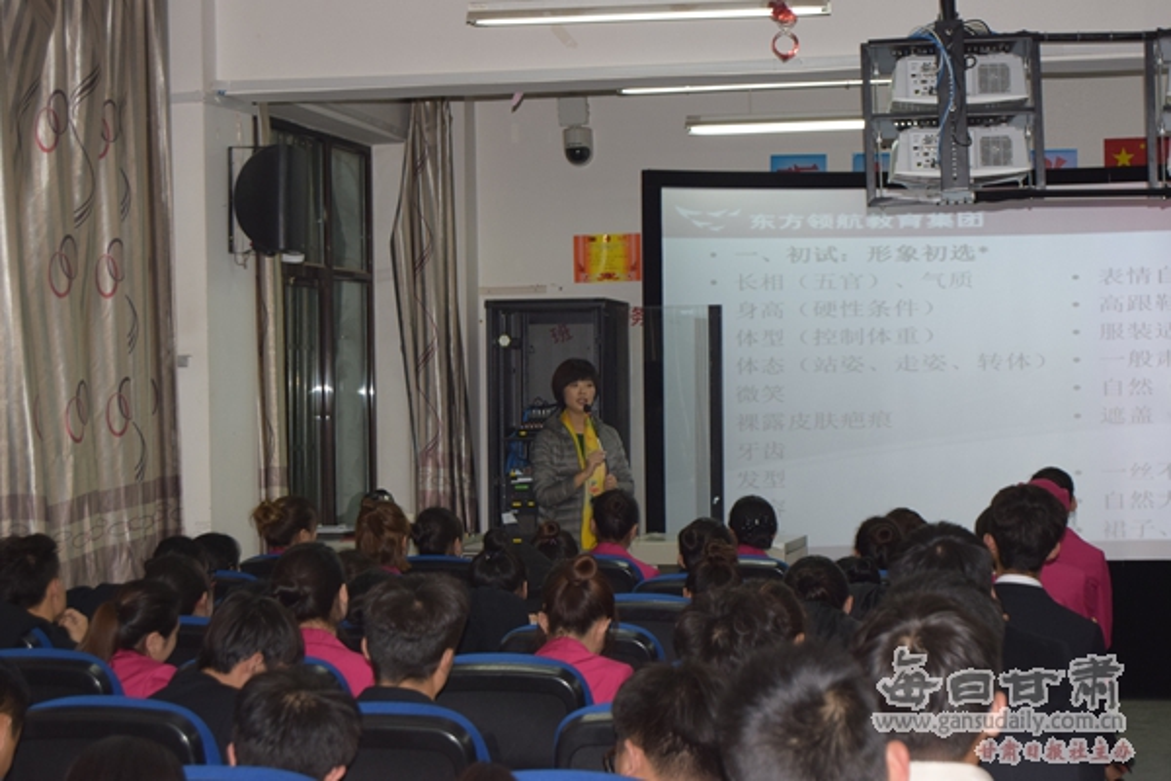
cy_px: 390
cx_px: 586
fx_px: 2683
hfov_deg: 24.6
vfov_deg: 16.6
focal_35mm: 82
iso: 800
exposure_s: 1/60
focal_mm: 55
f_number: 5.6
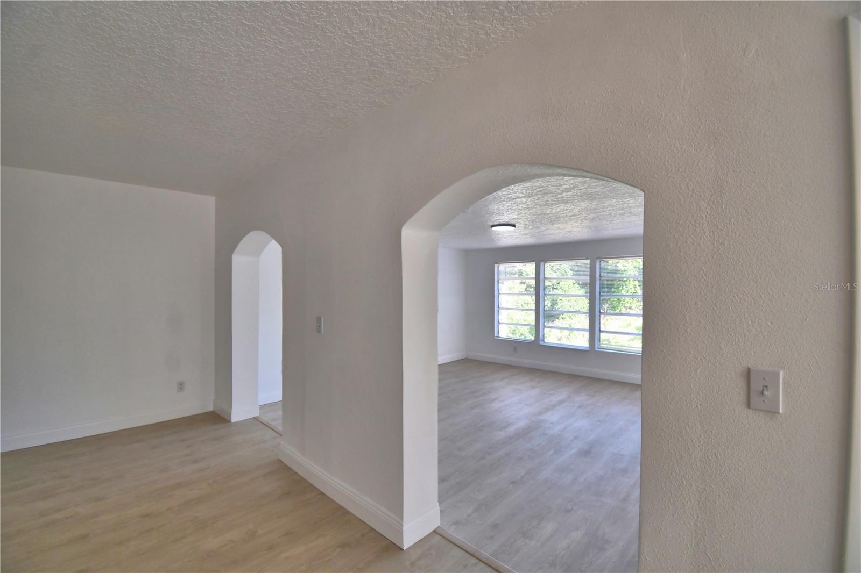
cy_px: 286
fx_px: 359
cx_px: 430
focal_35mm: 15
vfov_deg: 77.3
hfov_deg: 100.4
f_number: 4.5
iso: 220
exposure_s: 1/125
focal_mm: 10
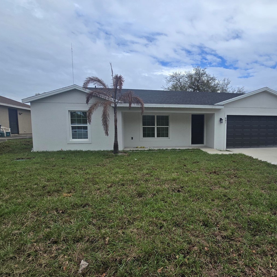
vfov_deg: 80.7
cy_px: 144
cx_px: 175
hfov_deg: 79.1
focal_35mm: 18
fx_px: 163
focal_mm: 2.2
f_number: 2.2
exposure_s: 1/2969
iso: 50
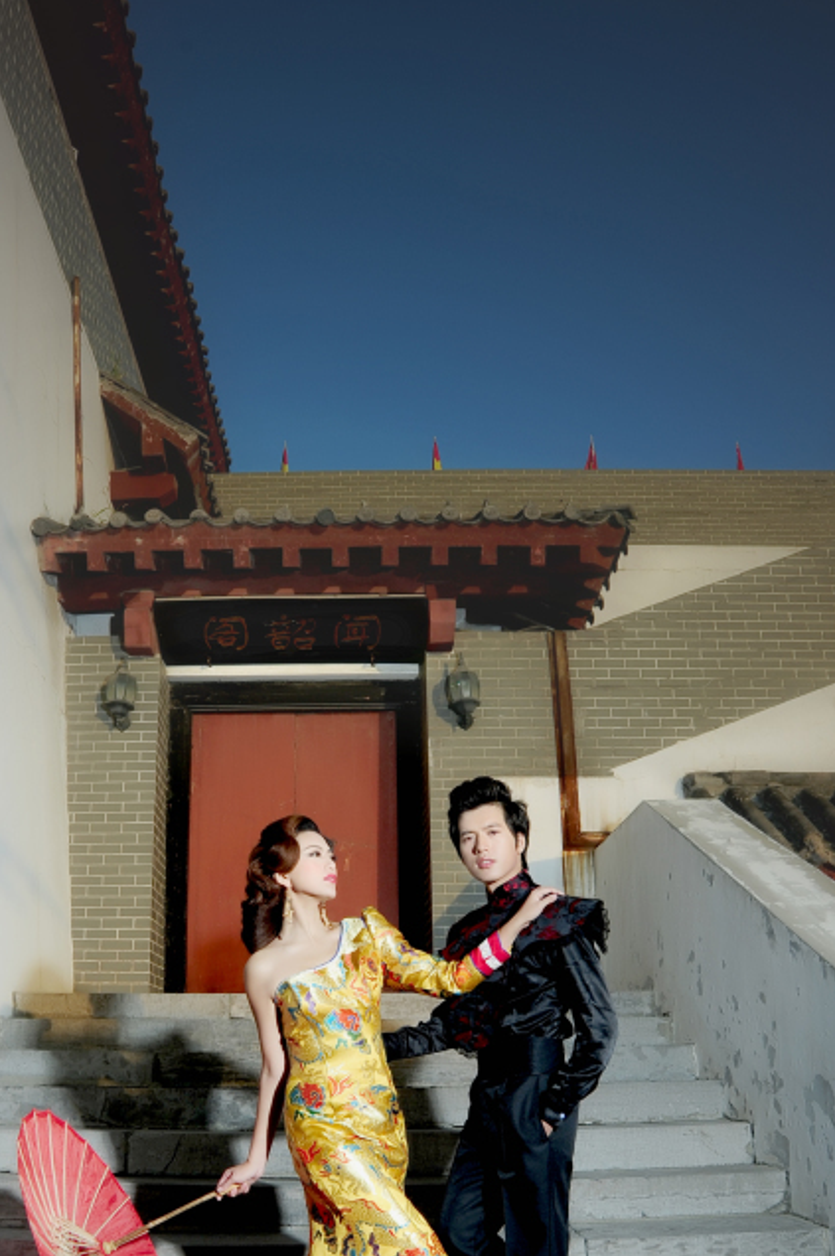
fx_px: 1011
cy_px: 938
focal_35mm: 29
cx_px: 331
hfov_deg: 44.6
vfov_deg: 60.3
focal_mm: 18
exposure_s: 1/250
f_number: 10
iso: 200
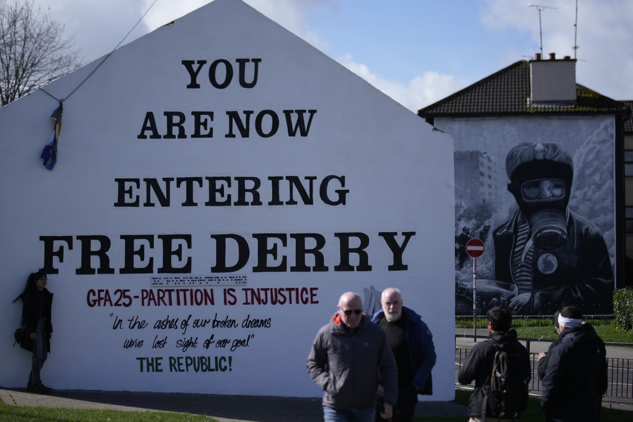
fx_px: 1248
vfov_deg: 19.2
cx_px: 316
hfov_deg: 28.5
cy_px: 211
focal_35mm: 71
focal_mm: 71
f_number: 2.8
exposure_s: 1/5000
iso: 250
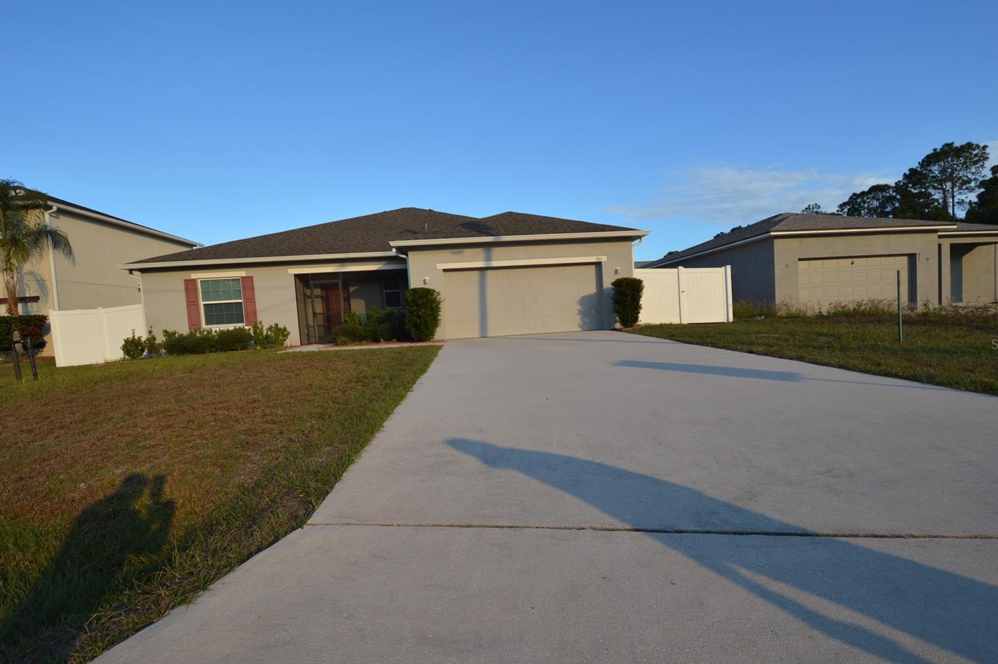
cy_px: 344
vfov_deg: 73.6
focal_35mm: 16
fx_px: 443
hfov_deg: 96.7
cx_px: 518
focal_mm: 10
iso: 100
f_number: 8
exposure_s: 1/200
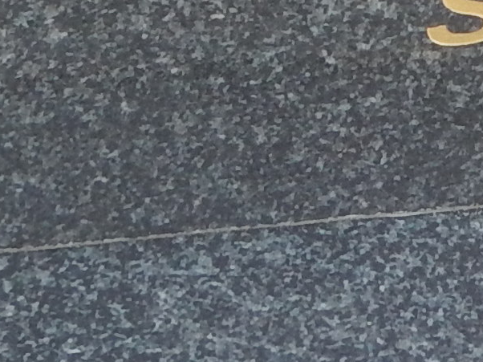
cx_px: 697
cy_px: -784
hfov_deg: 5.8
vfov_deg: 4.2
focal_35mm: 337
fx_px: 4700
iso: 125
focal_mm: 7.8
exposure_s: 1/100
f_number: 4.3
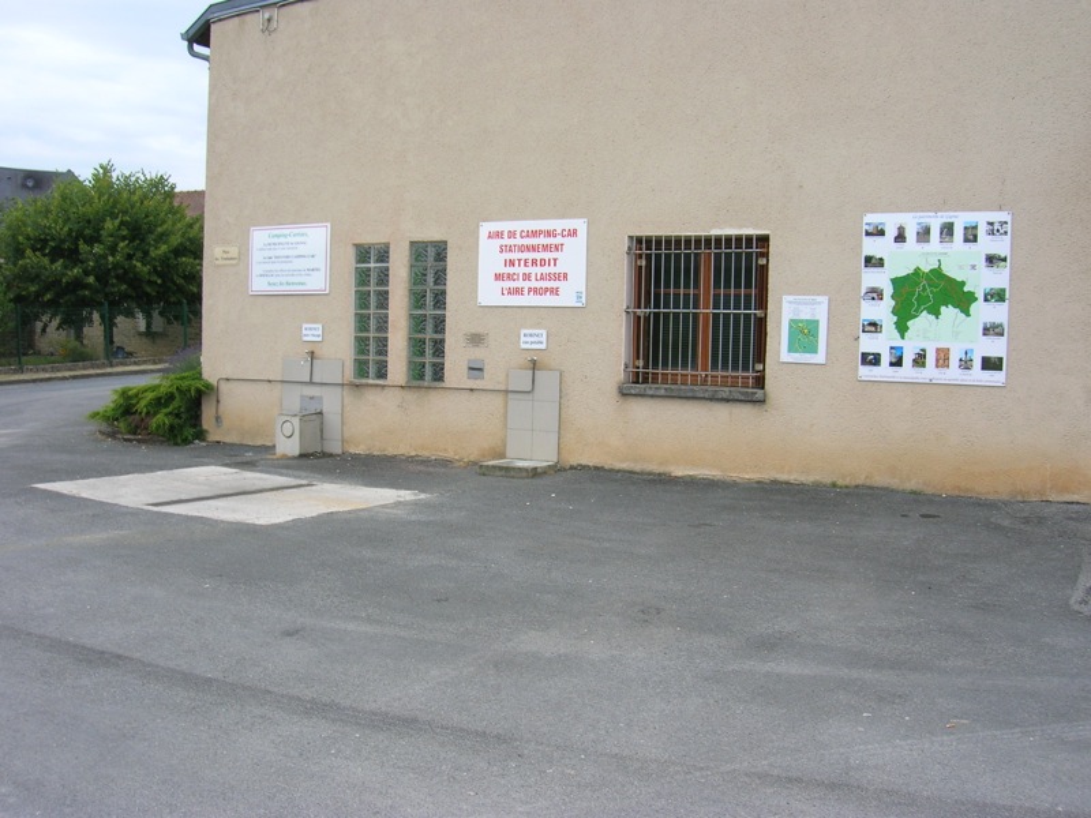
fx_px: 1072
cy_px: 409
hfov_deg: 54.0
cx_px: 546
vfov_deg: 41.8
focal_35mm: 34
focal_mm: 5.7
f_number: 4.9
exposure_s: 1/123
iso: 50
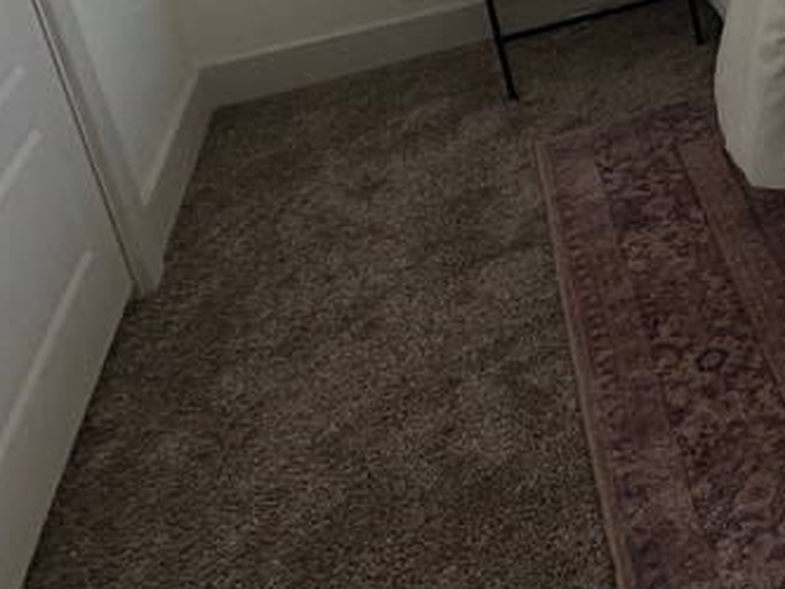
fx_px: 975
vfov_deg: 28.4
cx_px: 1084
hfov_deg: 31.0
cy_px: -153
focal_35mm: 43
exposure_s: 1/125
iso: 40
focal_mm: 2.22
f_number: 2.2
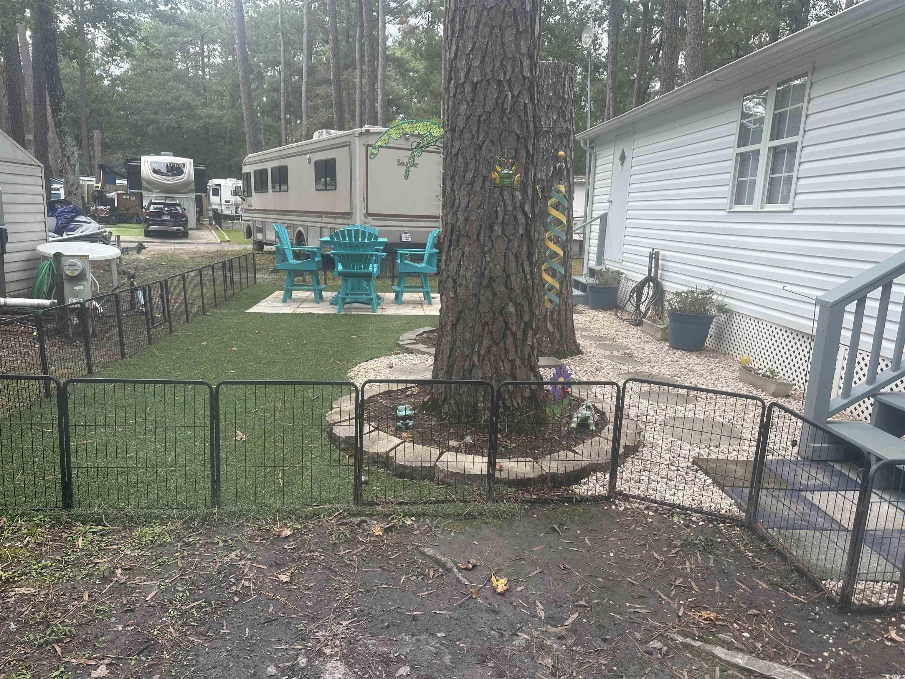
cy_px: 340
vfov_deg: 56.8
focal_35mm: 24
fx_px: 627
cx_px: 452
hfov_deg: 71.6
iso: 80
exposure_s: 1/473
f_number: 1.78
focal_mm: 6.86
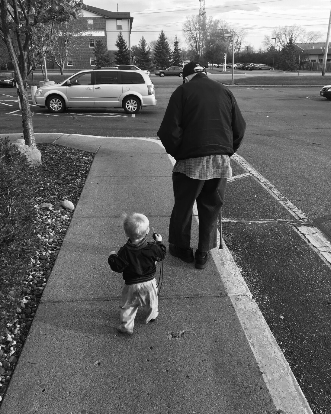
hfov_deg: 47.1
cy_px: 201
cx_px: 168
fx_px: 380
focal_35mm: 31
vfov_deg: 57.2
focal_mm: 4.15
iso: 25
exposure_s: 1/120
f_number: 2.2
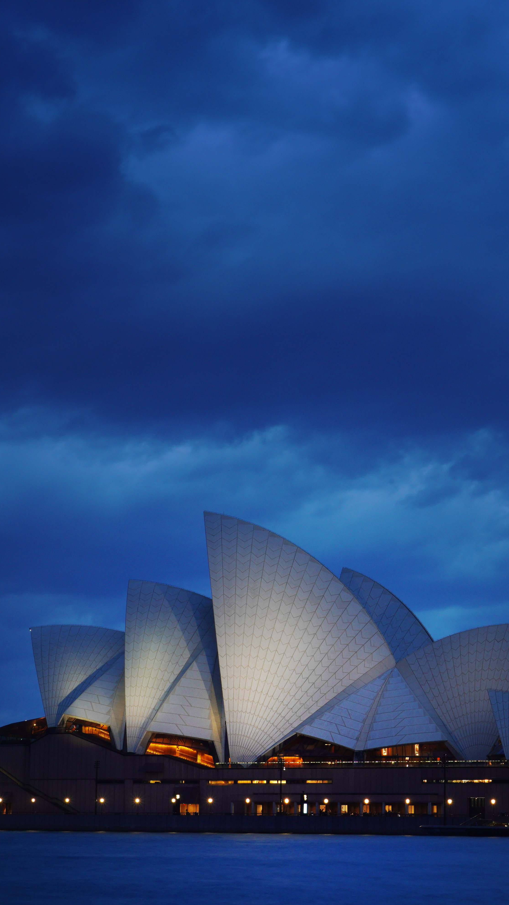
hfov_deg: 13.4
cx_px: 326
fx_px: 2159
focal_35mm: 90
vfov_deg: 23.7
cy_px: 453
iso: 125
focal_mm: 38
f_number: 11
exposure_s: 2.5
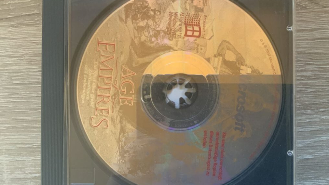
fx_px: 279
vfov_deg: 36.7
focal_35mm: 32
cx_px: 166
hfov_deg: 61.0
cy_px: 89
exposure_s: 1/60
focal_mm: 3
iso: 250
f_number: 1.8
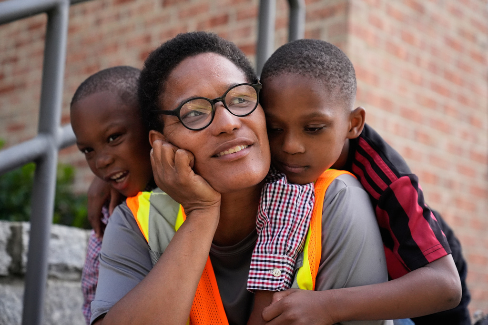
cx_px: 244
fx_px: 827
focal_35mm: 61
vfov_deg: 22.3
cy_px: 162
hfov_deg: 32.9
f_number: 2.8
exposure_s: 1/10000
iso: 3200
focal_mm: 61
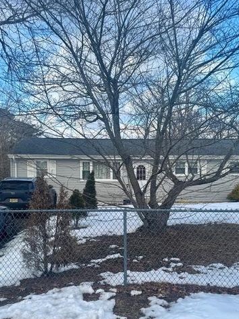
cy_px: 212
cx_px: 125
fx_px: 313
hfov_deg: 41.8
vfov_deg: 52.9
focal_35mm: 34
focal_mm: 6.76
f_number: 1.78
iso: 80
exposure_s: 1/1456
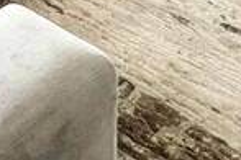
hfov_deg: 20.8
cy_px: -387
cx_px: -16
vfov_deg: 9.4
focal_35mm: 94
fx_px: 629
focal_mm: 1.57
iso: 100
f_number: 1.8
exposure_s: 1/100
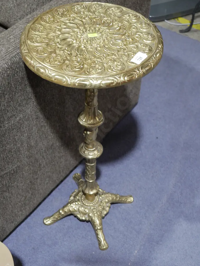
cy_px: 135
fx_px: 439
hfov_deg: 25.7
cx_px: 99
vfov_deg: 33.8
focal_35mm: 57
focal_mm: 28
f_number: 5.3
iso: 1000
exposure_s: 1/60
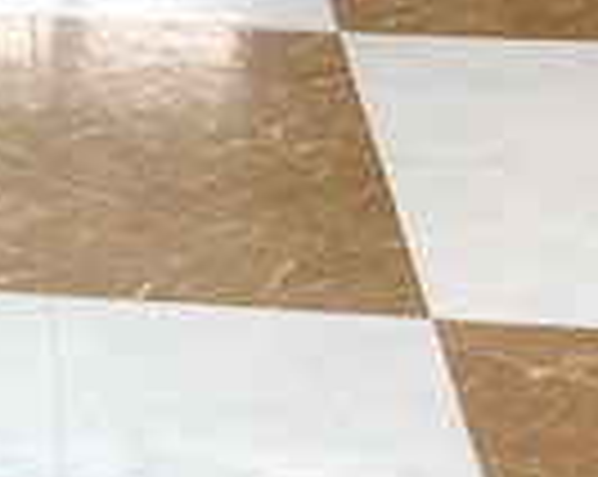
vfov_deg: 11.1
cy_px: 752
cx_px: -540
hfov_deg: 13.0
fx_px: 2333
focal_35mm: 132
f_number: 1.8
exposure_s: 1/30
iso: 25
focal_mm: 3.99
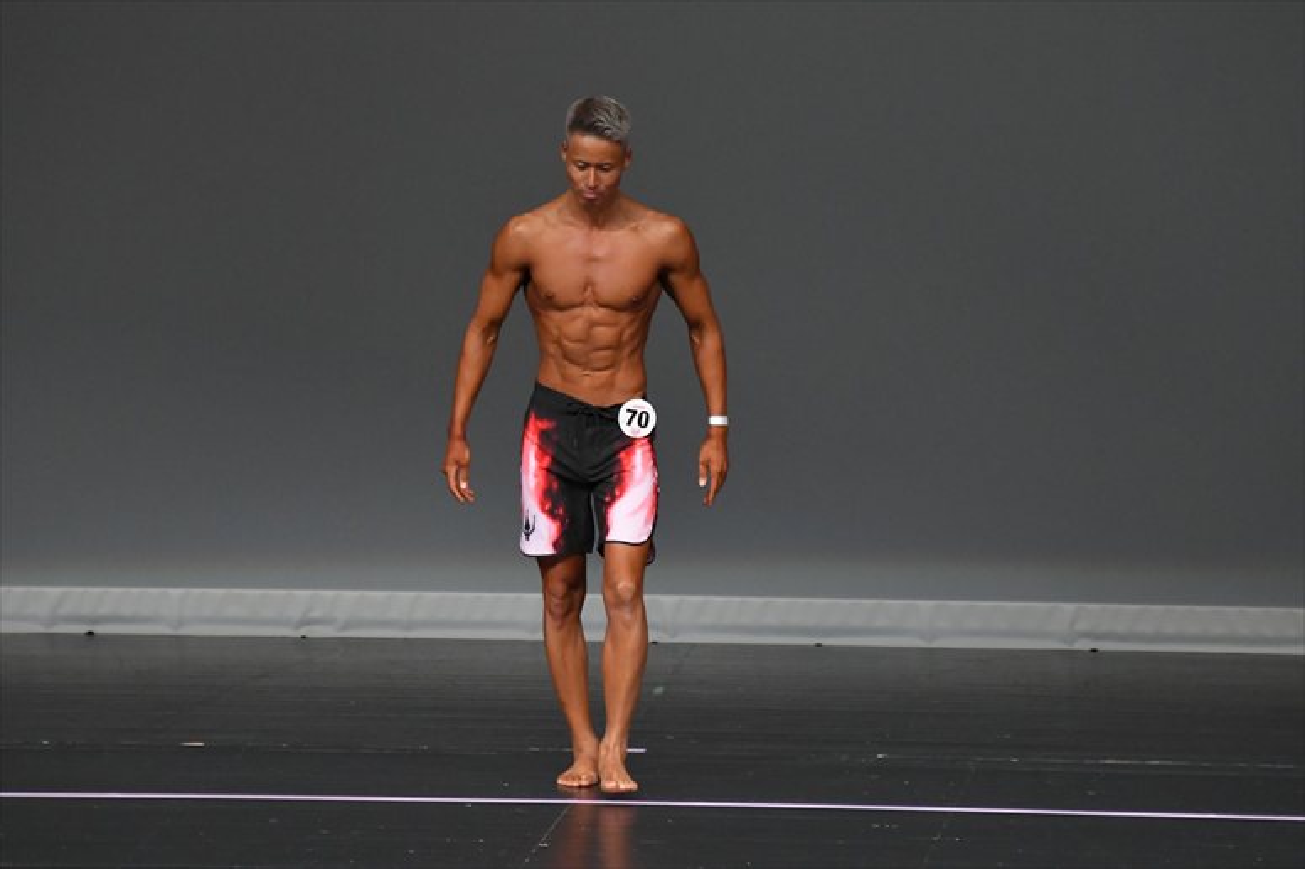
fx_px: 11413
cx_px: 652
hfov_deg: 6.5
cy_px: 434
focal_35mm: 315
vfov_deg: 4.4
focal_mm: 210
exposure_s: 1/400
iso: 4000
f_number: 5.6
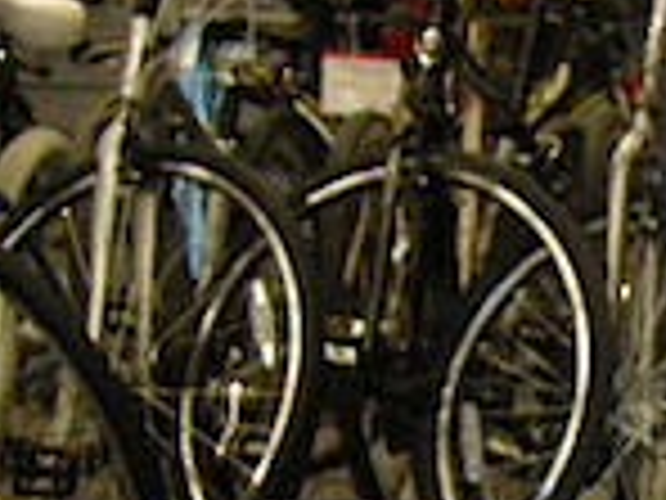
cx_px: 1796
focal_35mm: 254
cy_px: 766
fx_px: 4887
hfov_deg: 7.2
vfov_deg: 5.8
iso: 400
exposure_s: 1/47.7
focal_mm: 10.1
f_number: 3.1
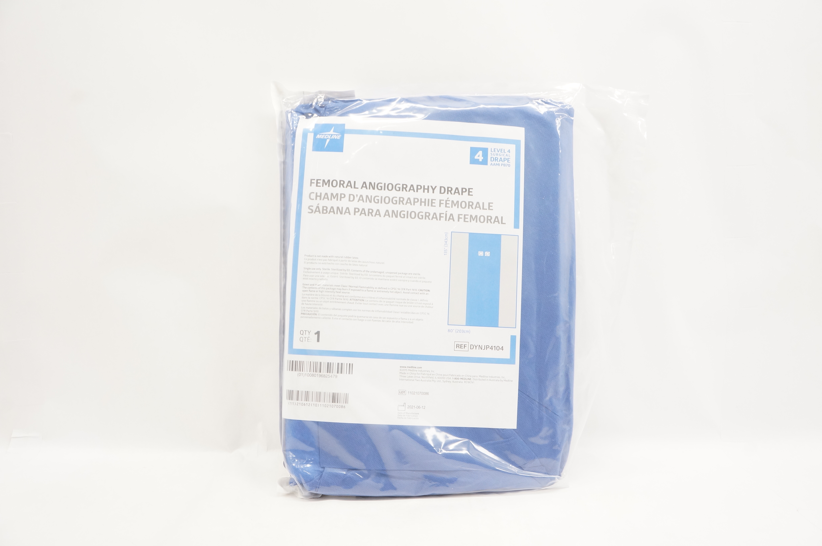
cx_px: 411
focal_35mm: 27
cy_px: 273
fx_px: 616
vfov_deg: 47.8
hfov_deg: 67.4
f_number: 9
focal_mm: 18
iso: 800
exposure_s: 1/40
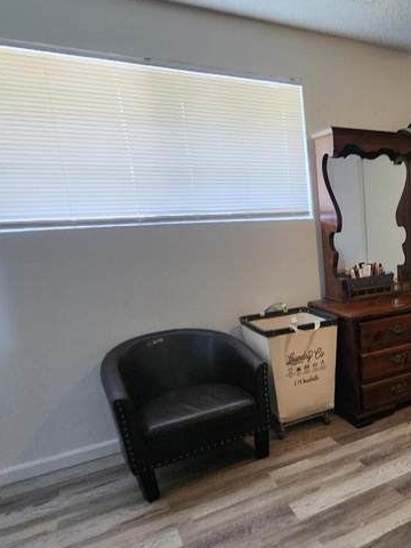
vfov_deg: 66.8
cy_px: 322
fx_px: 412
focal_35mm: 26
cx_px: 398
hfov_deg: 45.8
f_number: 2.2
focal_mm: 2.2
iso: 320
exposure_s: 1/30
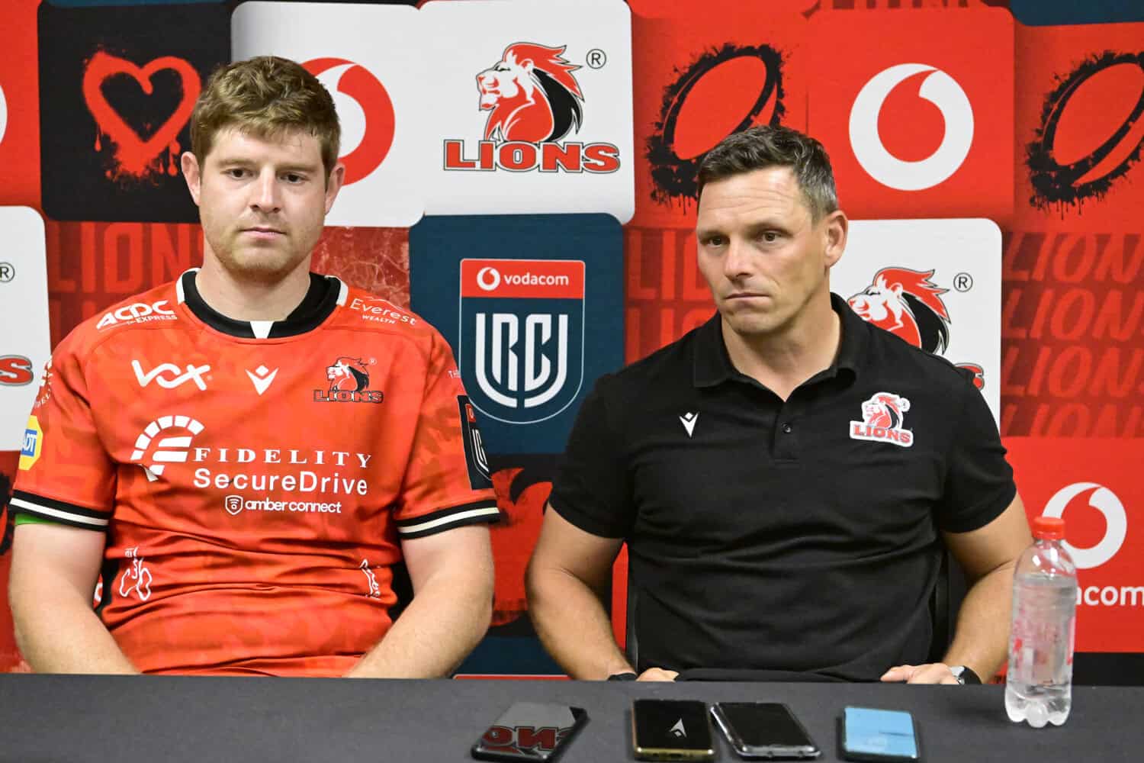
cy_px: 382
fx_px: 2224
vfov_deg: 19.5
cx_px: 572
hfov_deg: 28.8
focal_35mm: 70
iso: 25600
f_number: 6.3
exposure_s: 1/500
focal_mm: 70
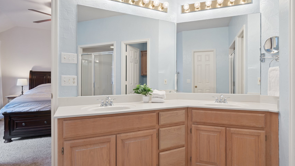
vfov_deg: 55.9
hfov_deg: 86.6
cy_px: 85
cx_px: 147
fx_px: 156
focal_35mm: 20
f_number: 7.1
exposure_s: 1/13
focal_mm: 16
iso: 200
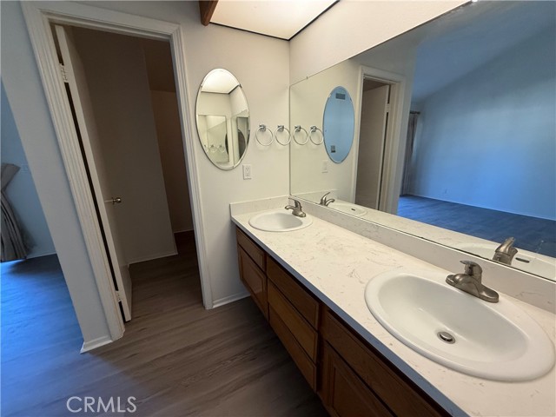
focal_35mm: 14
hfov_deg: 102.1
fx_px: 225
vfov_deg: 85.7
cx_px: 278
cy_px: 208
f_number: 2.2
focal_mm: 2.22
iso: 250
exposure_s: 1/120
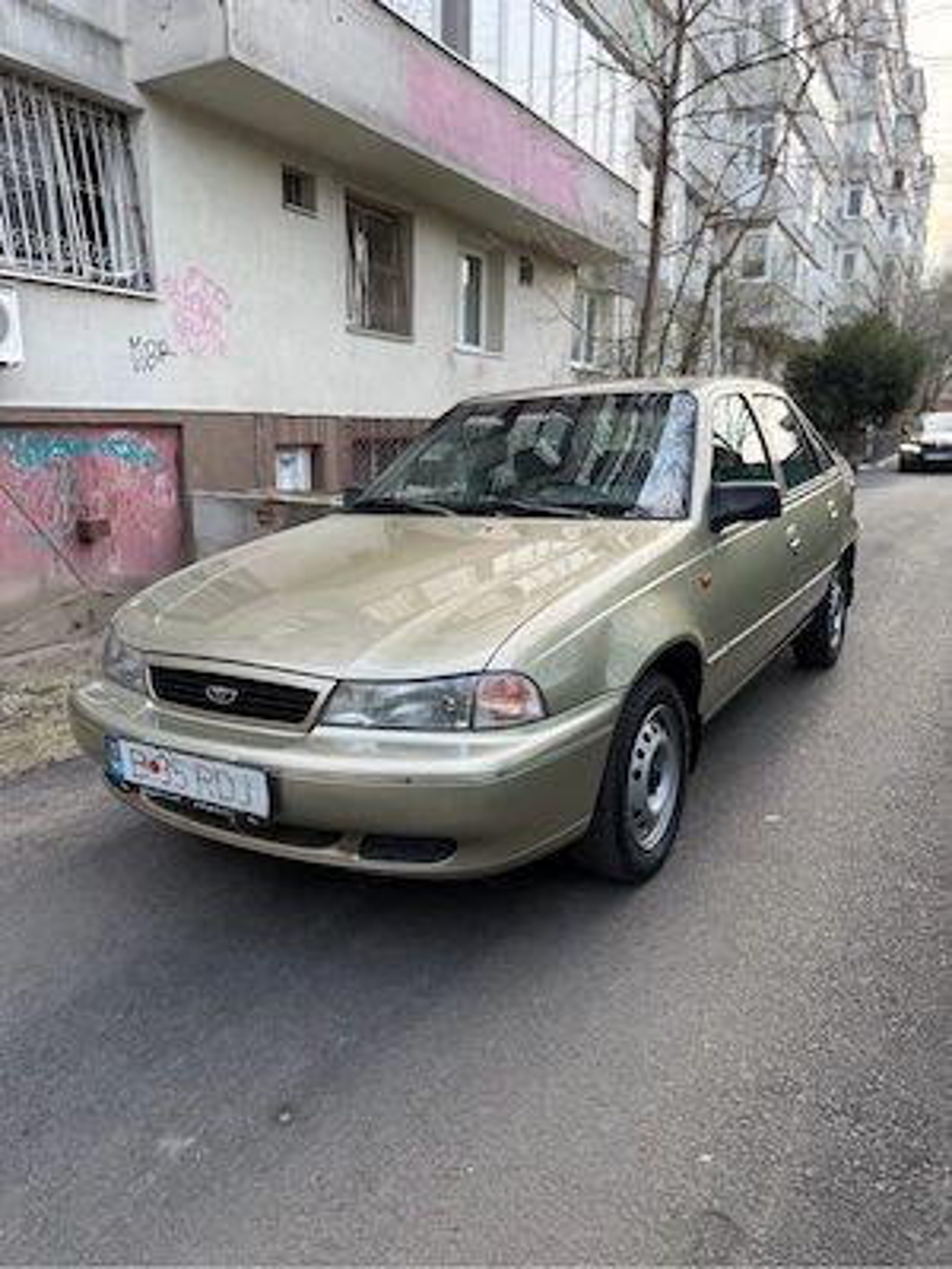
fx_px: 880
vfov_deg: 71.6
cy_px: 634
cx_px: 476
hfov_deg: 56.8
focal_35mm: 24
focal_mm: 6.76
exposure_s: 1/184
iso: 100
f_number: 1.78
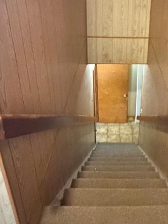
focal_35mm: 38
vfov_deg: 47.1
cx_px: 118
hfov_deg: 37.1
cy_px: 55
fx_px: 246
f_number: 2.2
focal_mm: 2.22
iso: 1250
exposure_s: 1/40
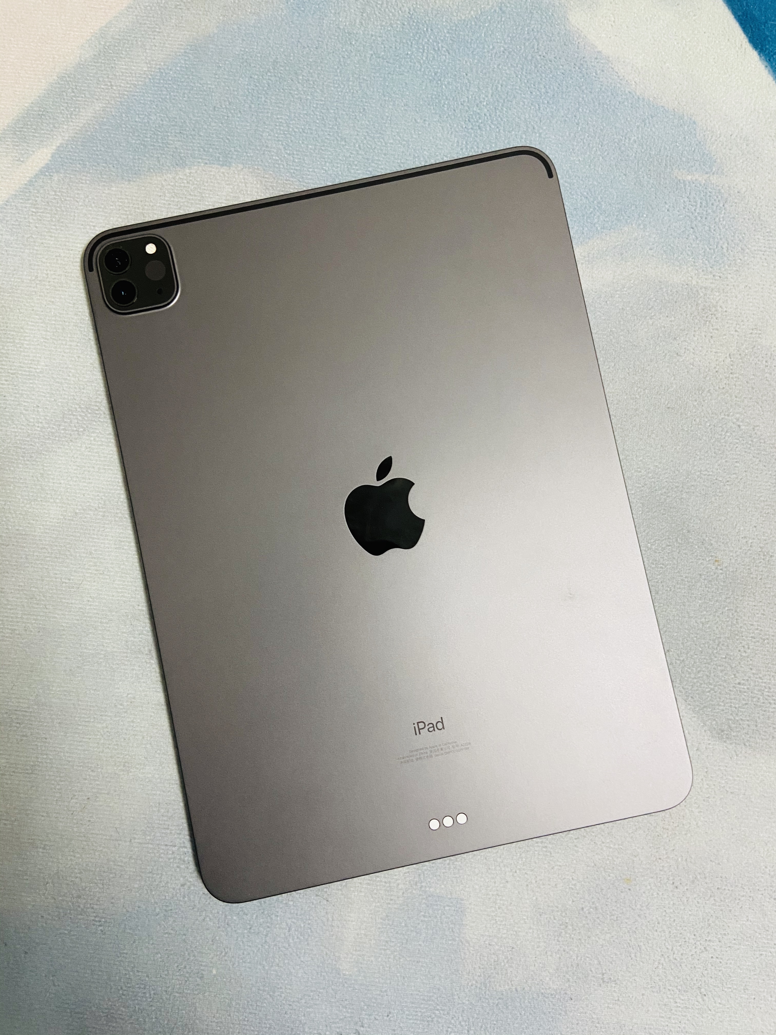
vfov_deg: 67.3
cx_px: 388
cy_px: 518
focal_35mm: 26
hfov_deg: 53.1
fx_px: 777
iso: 400
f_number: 1.8
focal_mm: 4.25
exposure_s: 1/33
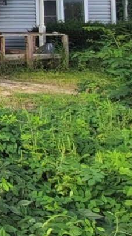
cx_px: -248
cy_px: -15
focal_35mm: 50
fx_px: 312
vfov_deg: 36.0
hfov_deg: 12.1
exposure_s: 1/345
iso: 50
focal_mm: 2.2
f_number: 2.2
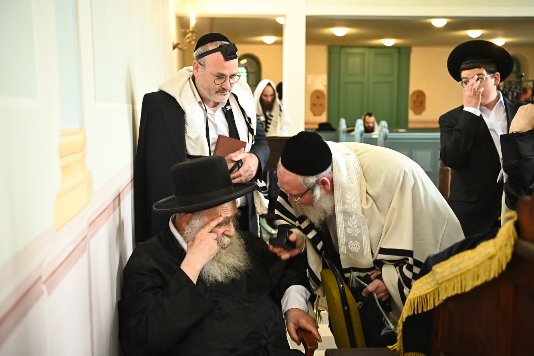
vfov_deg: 31.9
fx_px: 623
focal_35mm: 42
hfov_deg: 46.4
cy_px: 176
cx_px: 274
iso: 2000
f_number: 3.2
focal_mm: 40
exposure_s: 1/100
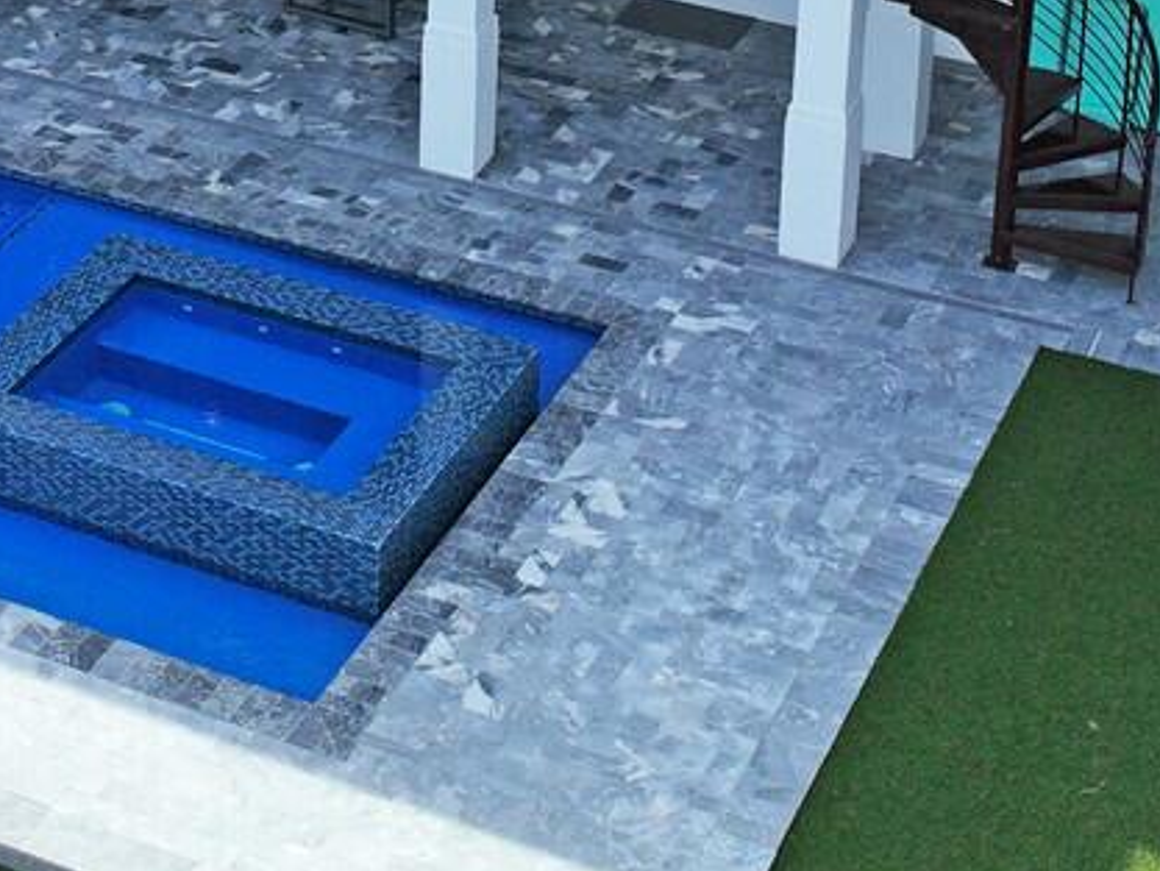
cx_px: 191
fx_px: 3084
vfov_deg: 15.0
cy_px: -392
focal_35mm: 92
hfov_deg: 21.0
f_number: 2.8
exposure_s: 1/400
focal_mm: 12.29
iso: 170
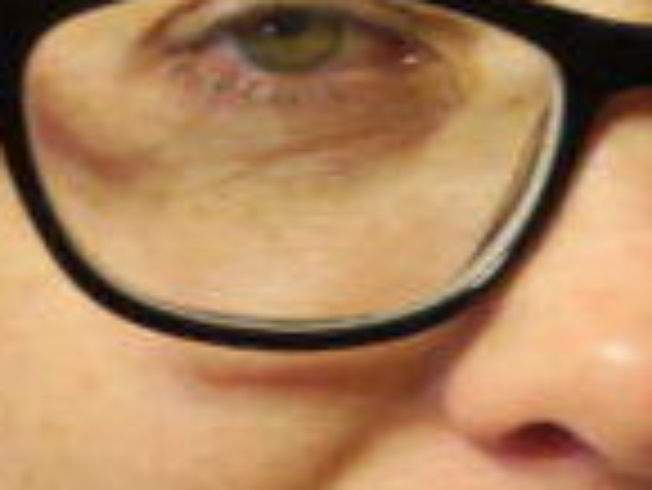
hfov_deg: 7.2
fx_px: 4995
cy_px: -112
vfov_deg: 5.6
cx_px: 1264
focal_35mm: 265
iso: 3200
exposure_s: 1/30
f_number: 6.3
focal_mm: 25
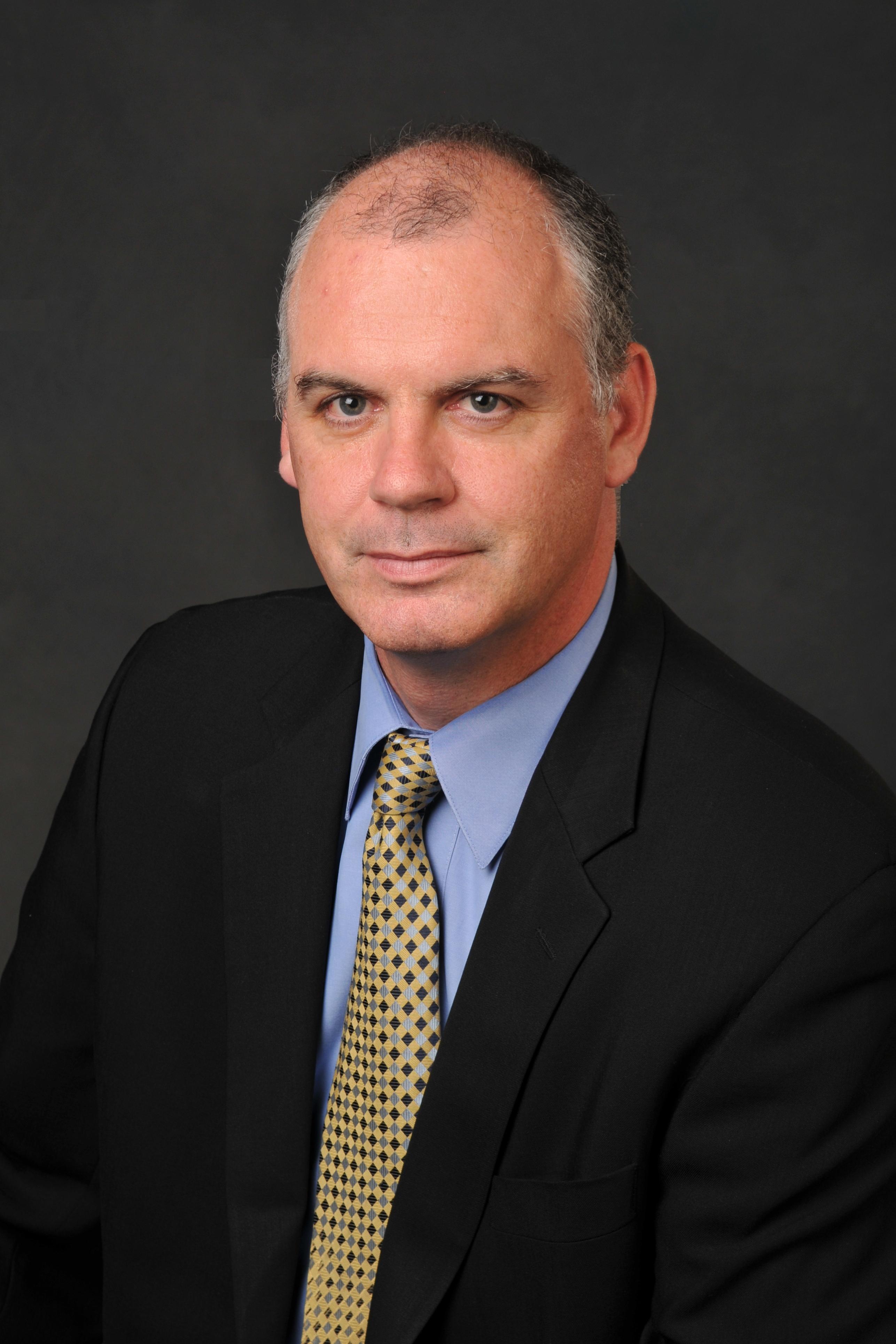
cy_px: 672
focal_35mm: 82
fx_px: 3079
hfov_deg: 16.6
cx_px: 448
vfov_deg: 24.6
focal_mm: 55
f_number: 9
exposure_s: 1/160
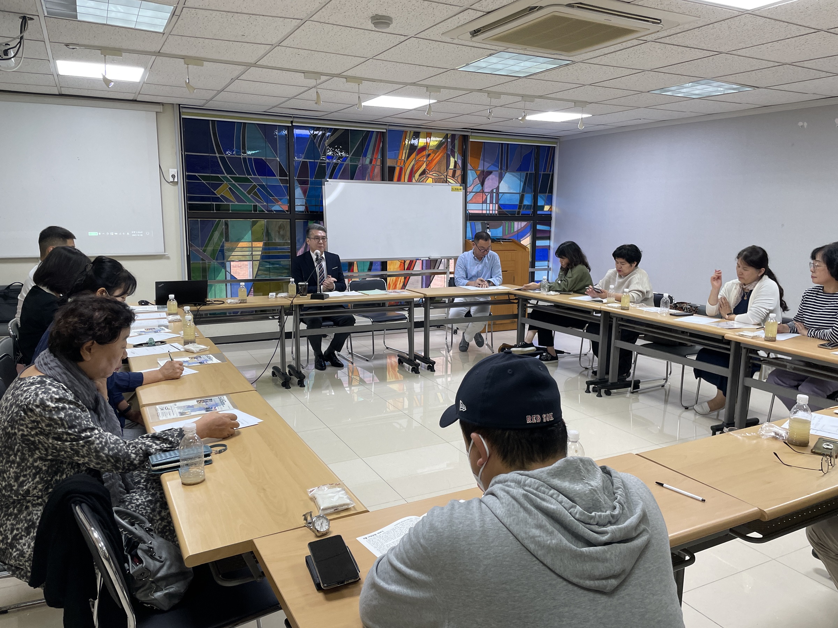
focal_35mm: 26
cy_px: 314
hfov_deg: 67.3
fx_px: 629
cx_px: 419
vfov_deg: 53.1
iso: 125
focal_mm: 4.2
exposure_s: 1/120
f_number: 1.6
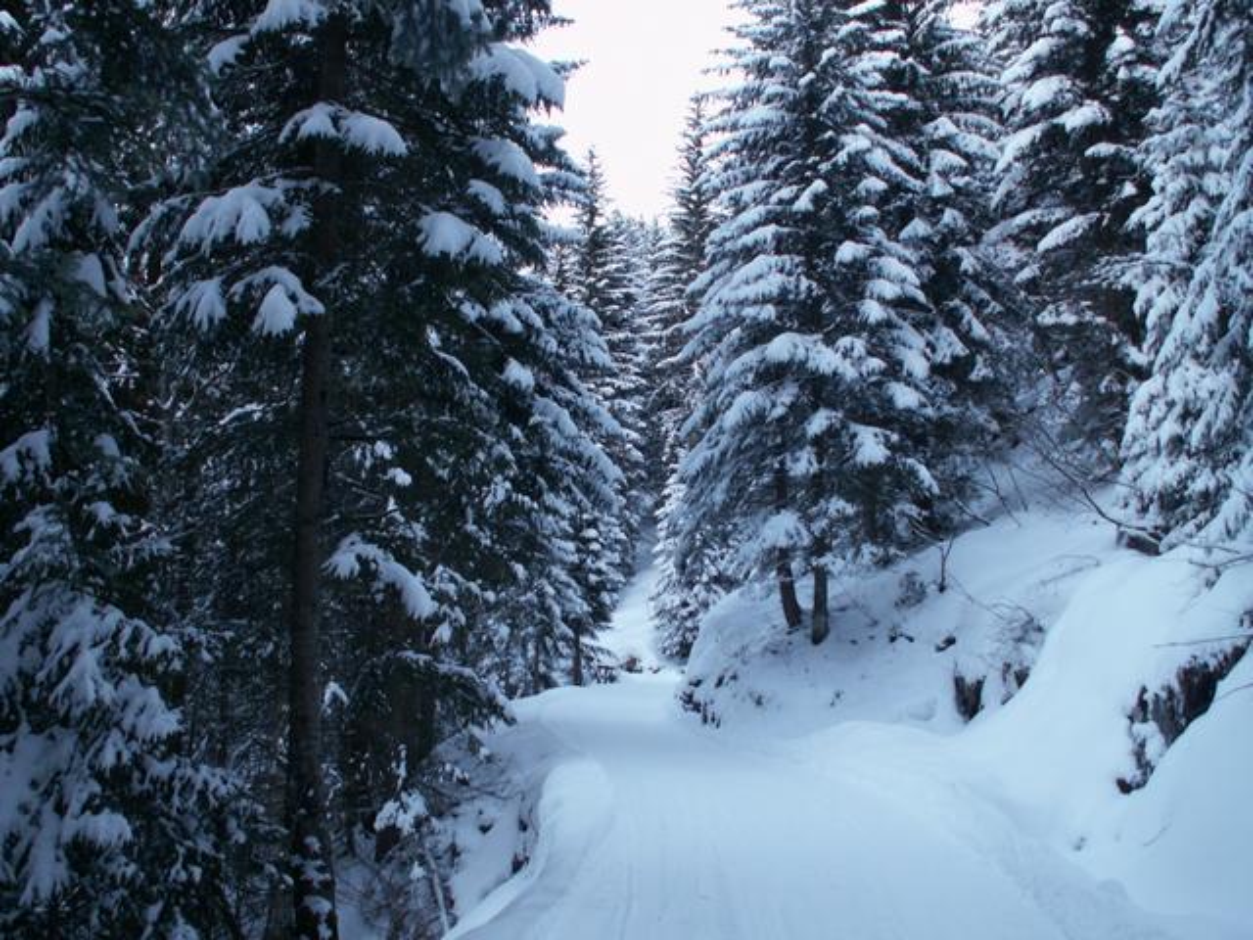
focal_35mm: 35
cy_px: 470
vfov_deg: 40.7
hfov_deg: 52.6
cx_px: 626
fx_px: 1267
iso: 50
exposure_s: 1/30
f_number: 3.5
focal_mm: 5.86
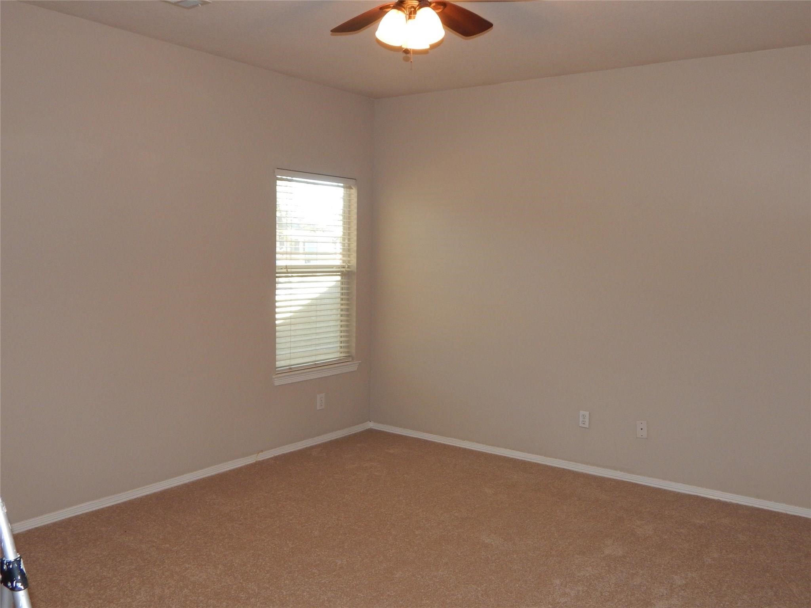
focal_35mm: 31
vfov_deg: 45.4
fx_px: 726
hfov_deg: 58.4
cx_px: 406
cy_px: 304
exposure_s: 1/30
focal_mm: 5.6
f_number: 3.2
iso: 200
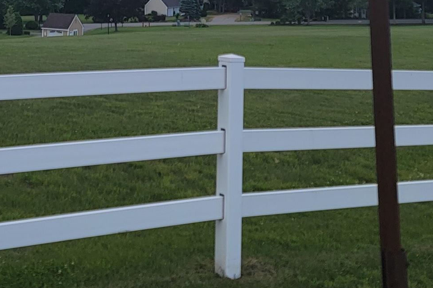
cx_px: 84
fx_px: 950
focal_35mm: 79
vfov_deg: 15.8
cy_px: -147
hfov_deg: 25.2
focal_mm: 6.7
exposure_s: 1/1027
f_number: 1.8
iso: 16
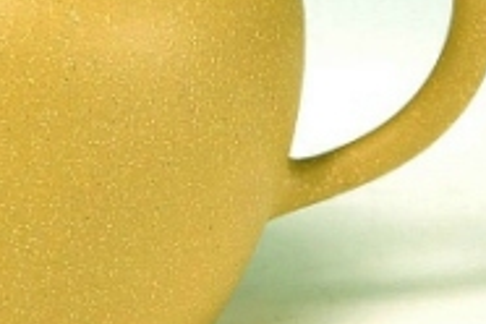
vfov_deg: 4.2
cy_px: 39
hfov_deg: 6.3
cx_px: 20
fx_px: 4401
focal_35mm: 326
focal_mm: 37.7
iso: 100
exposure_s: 1/7
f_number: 7.8
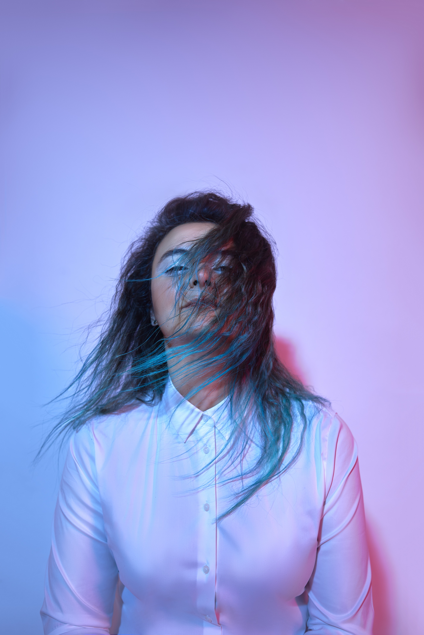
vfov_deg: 54.4
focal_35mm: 35
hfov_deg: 37.9
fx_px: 618
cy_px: 318
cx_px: 212
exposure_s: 1/160
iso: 100
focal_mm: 35
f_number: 5
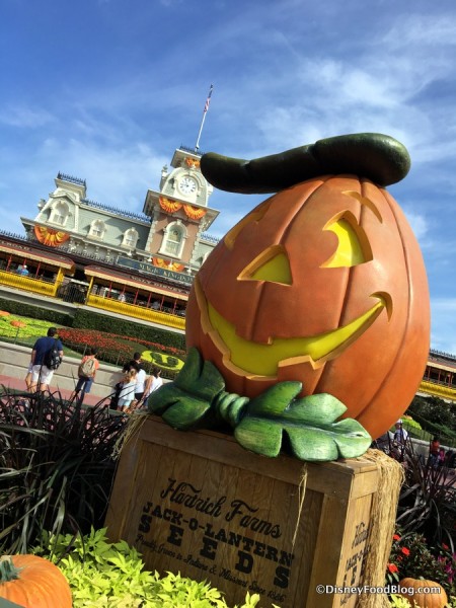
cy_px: 304
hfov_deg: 48.2
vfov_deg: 61.7
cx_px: 228
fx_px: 509
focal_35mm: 29
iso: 25
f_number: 2.2
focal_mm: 4.15
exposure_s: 1/1202
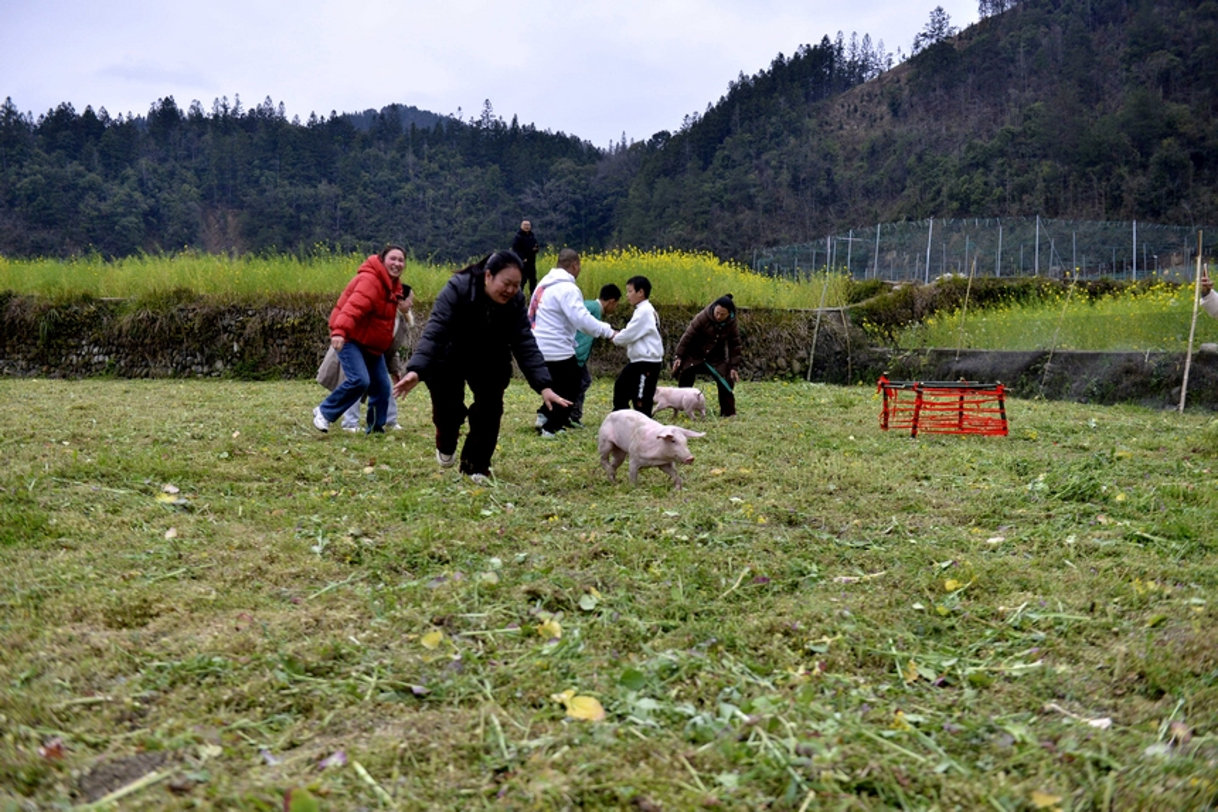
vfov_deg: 35.0
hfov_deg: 50.7
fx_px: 1285
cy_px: 406
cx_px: 609
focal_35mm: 38
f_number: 3.5
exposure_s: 1/1000
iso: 800
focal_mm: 38
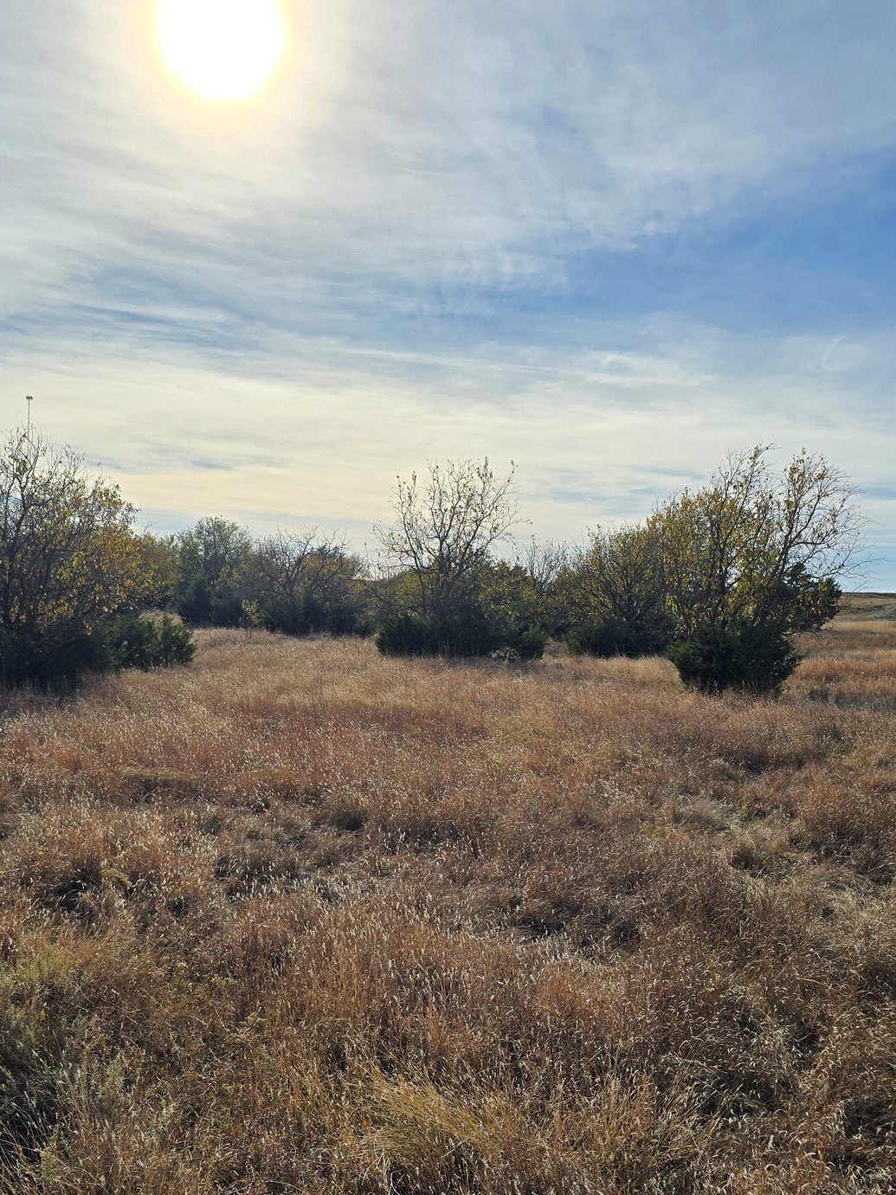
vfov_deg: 56.8
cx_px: 395
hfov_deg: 44.1
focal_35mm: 32
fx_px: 1104
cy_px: 636
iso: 12
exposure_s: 1/2835
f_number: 1.7
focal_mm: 6.3
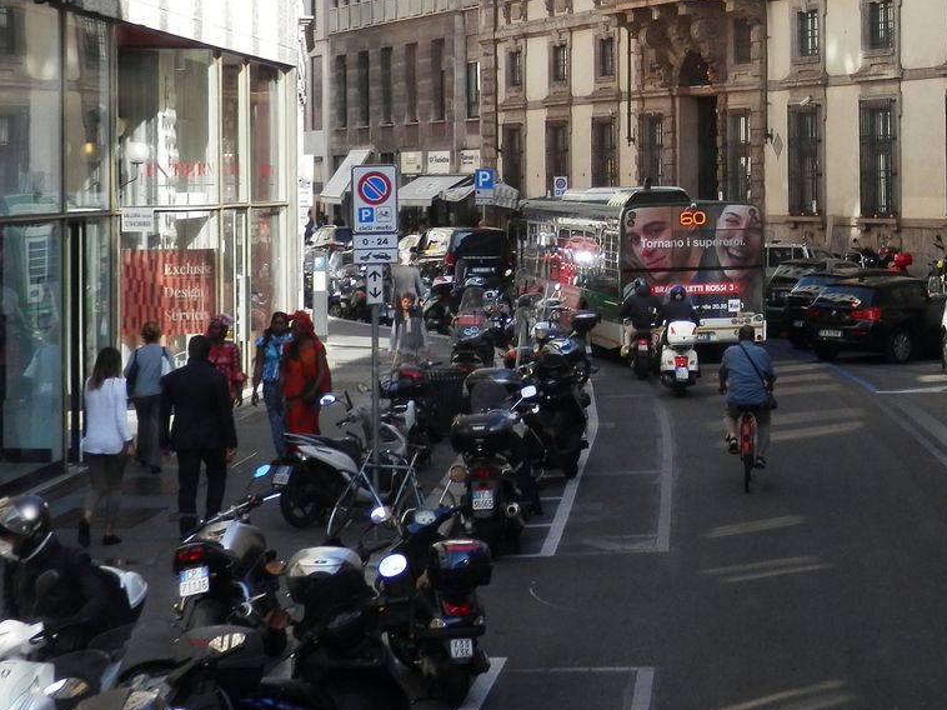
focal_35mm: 95
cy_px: 106
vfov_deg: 15.4
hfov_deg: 20.5
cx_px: 740
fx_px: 2598
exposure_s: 1/250
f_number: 3.8
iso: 80
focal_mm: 8
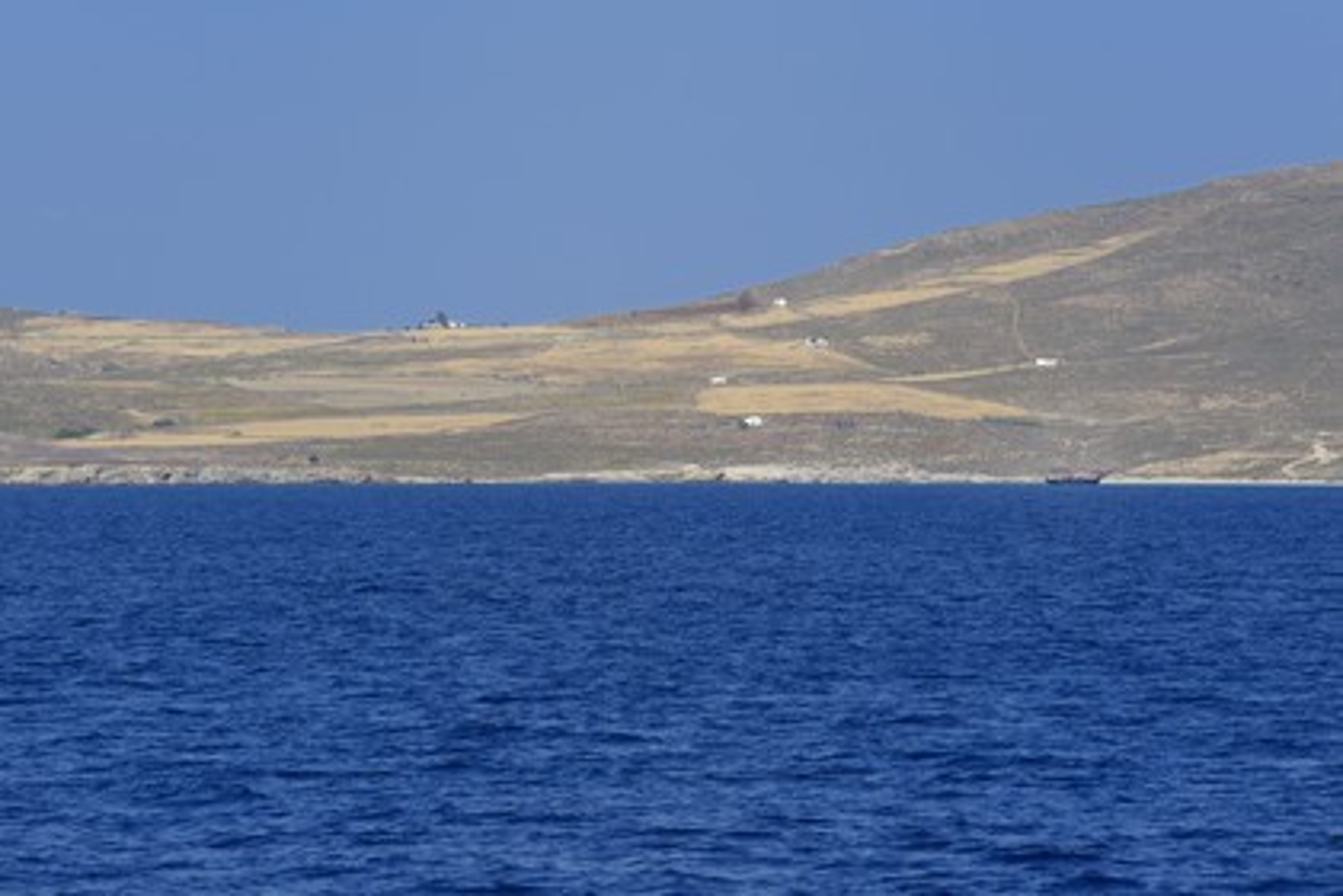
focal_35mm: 200
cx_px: 672
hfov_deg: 10.3
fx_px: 7461
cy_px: 448
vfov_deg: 6.9
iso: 200
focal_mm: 200
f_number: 10
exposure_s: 1/500
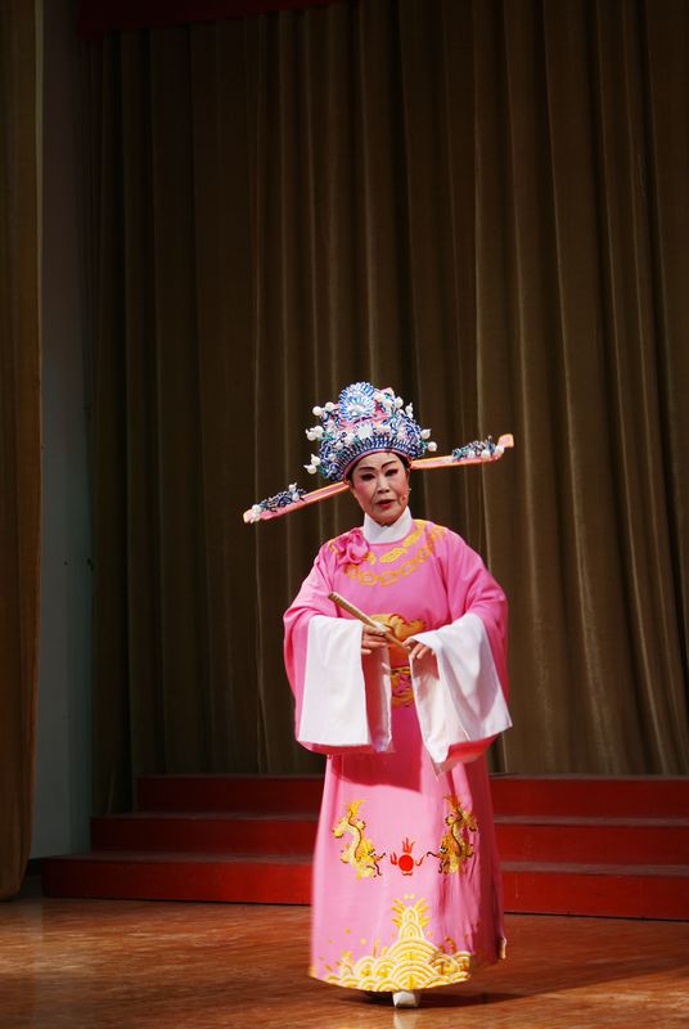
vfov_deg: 19.4
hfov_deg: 13.1
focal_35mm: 105
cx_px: 344
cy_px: 514
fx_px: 3004
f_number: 5.6
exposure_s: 1/20
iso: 100
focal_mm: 70
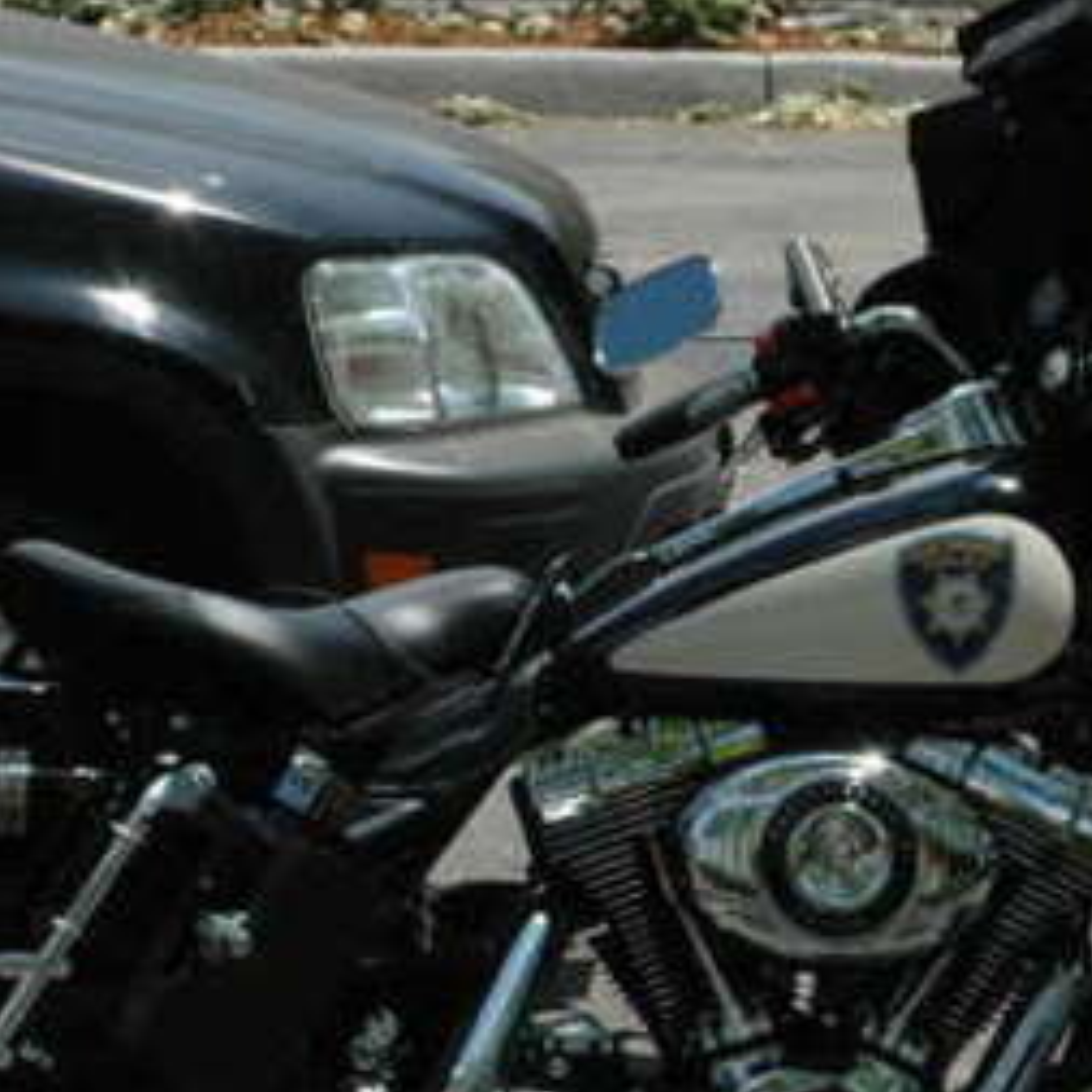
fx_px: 10065
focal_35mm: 282
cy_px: 725
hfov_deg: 6.2
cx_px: 647
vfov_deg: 6.2
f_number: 11
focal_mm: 70
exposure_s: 1/200
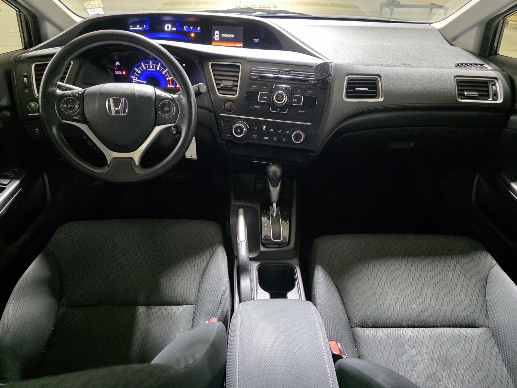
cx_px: 258
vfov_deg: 58.9
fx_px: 344
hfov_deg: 73.9
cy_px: 194
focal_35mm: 23
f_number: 1.7
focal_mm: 6.3
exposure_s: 1/120
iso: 2000
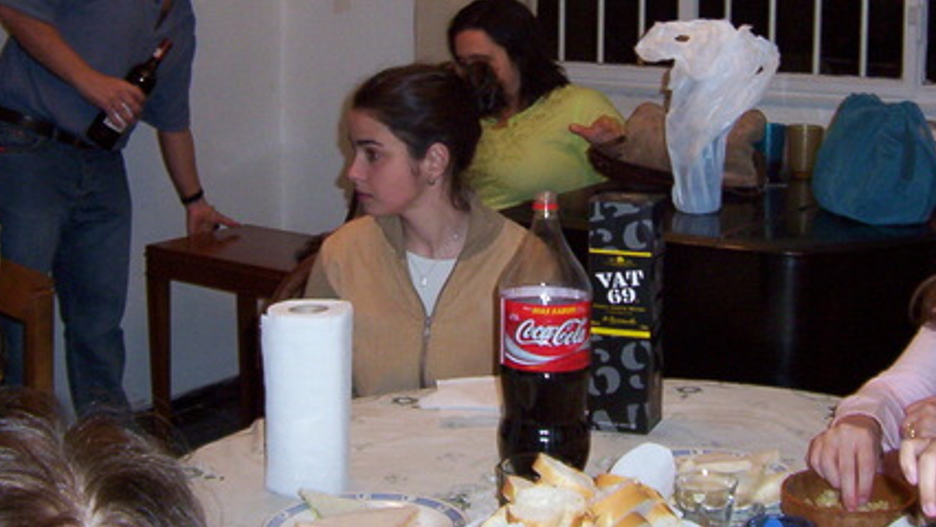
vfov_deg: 20.1
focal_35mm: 59
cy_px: 74
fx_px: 1465
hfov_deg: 35.4
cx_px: 532
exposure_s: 1/30
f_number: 2.76
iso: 140
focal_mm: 5.54
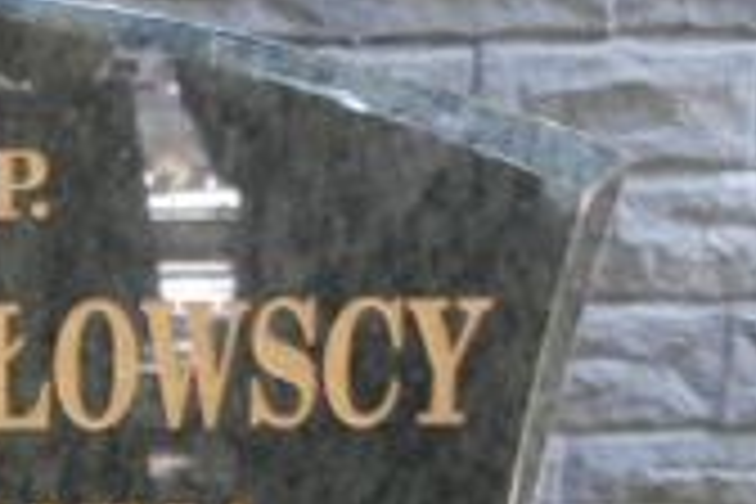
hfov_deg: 20.2
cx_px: -144
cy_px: 742
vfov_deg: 13.6
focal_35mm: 95
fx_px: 1995
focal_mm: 4.2
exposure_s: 1/15
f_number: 3
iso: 200
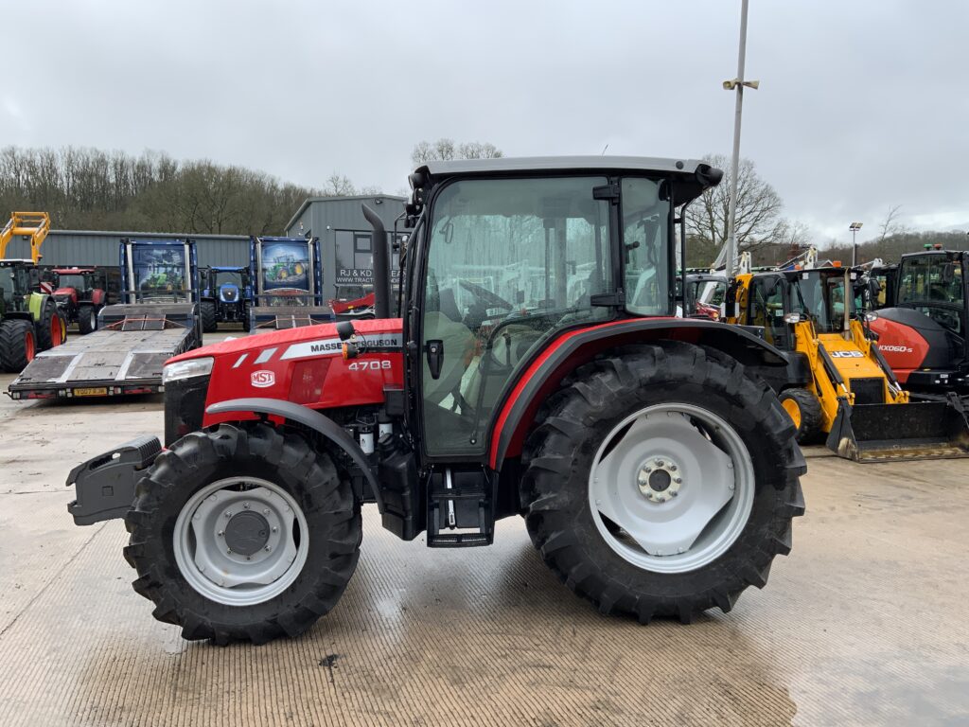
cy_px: 364
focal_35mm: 29
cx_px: 484
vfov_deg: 48.2
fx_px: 812
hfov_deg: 61.7
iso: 16
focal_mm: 3
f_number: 1.8
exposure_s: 1/406
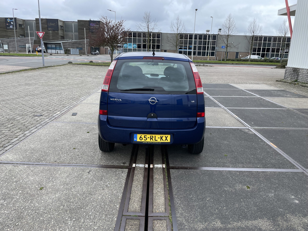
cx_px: 154
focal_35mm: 26
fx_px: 231
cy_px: 116
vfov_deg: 53.1
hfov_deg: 67.3
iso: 32
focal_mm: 4.2
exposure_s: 1/636
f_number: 1.6
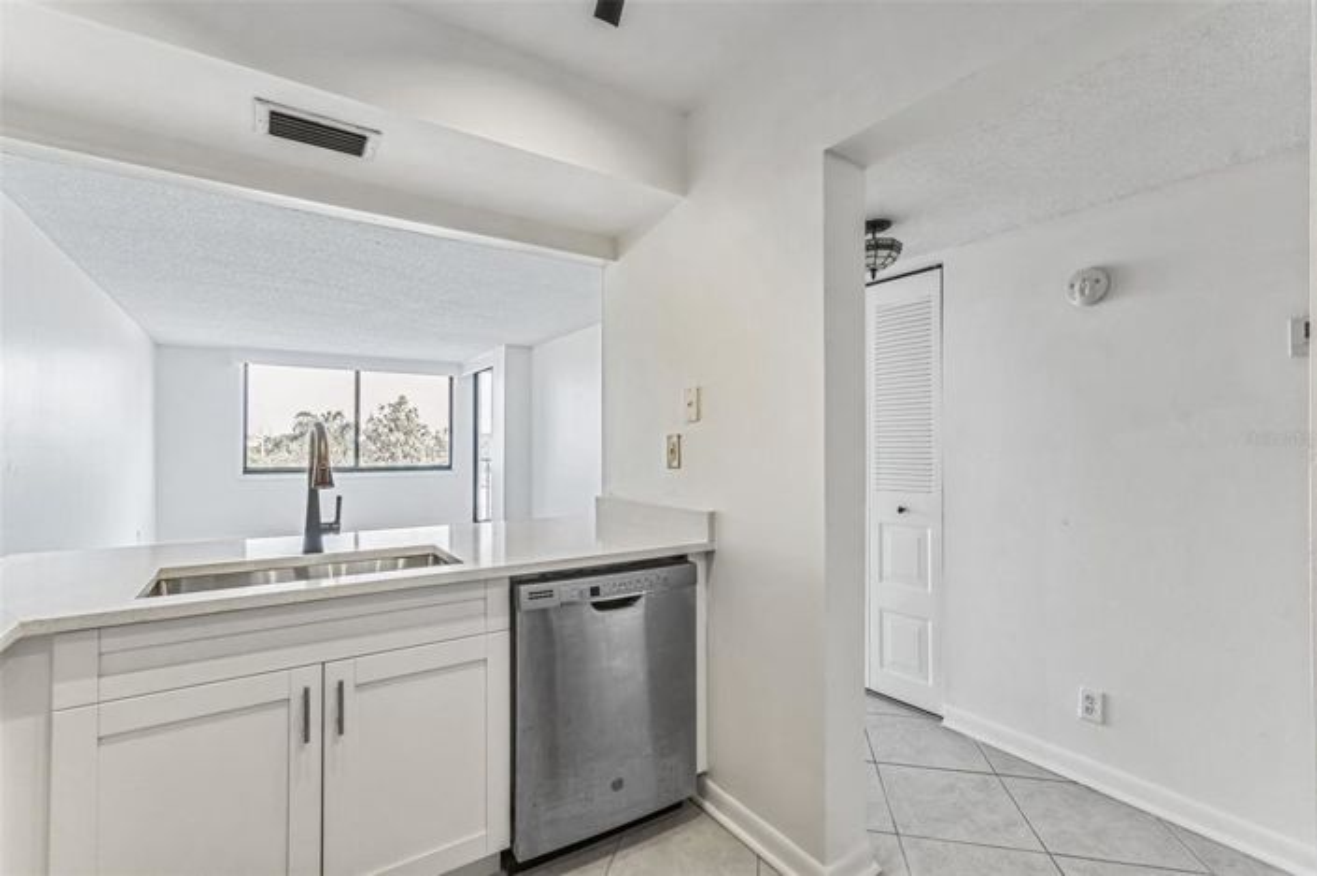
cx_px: 658
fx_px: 585
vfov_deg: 73.7
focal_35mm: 16
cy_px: 438
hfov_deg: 96.8
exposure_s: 1/250
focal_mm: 16
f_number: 8
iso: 1600
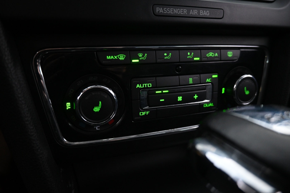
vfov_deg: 53.1
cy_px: 96
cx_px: 145
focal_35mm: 24
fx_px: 193
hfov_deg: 73.7
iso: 2000
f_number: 3.5
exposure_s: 1/25
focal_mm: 16
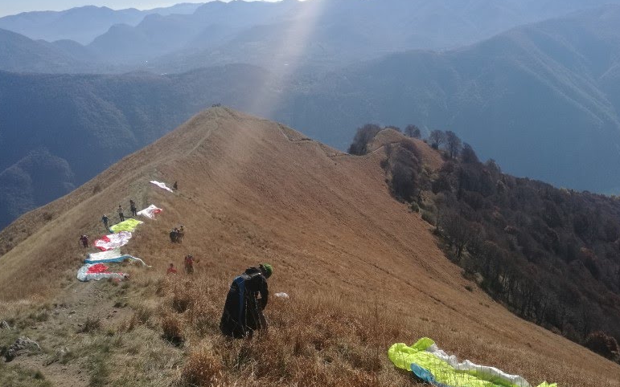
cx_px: 367
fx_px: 642
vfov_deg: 33.6
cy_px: 214
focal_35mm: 38
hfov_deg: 51.3
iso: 50
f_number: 2
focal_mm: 4.04
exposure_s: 1/1730
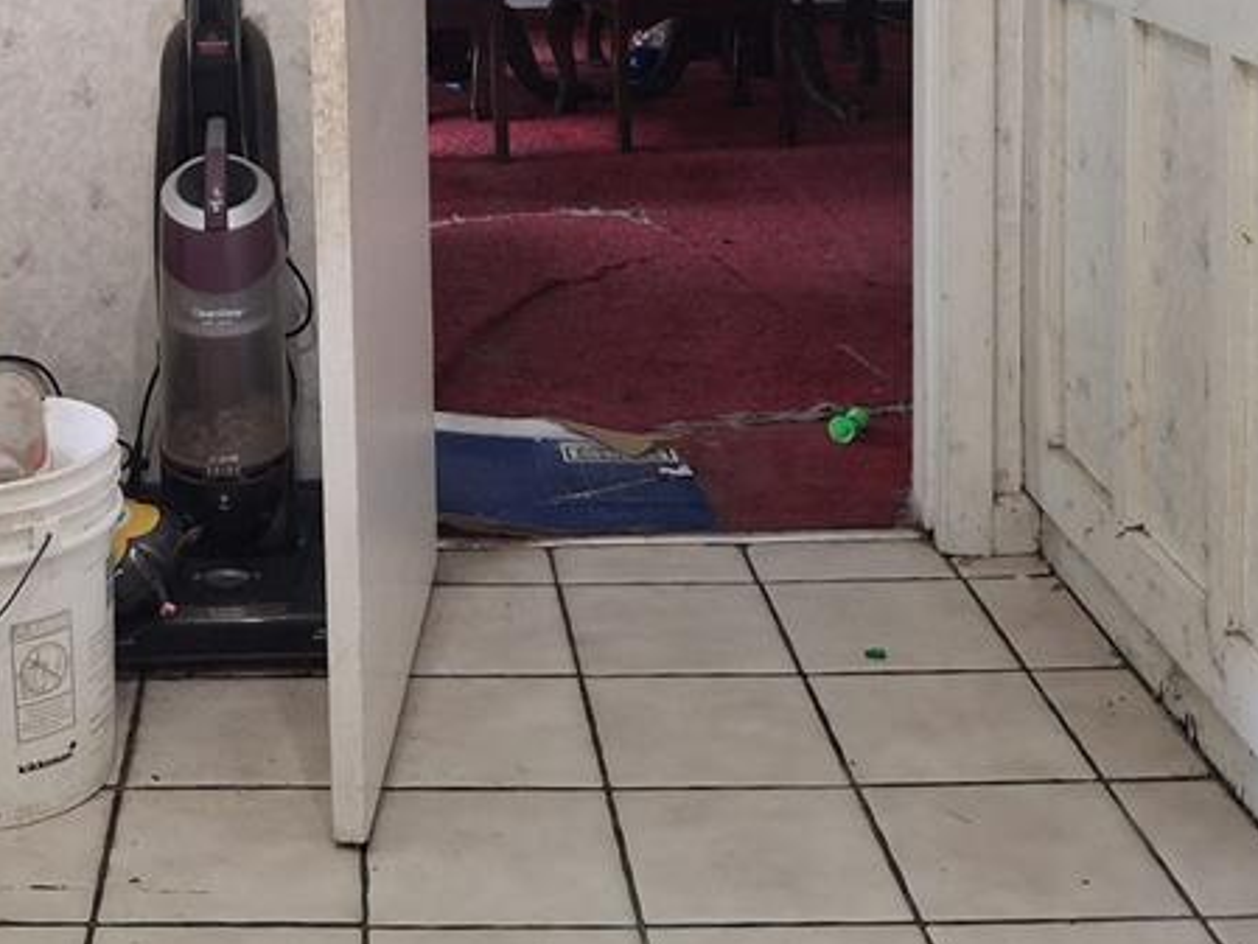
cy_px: -115
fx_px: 2072
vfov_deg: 23.9
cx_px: 241
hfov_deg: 32.8
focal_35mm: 57
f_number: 1.8
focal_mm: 4.69
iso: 200
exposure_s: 1/60
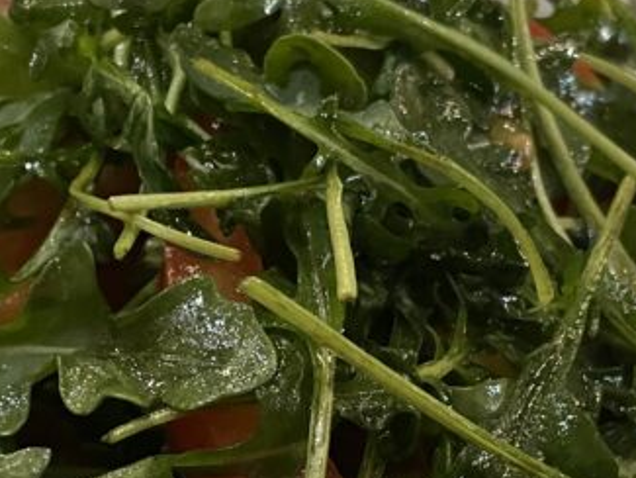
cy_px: 458
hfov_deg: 23.8
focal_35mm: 82
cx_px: 280
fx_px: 1507
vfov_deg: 17.6
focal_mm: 4.2
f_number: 1.6
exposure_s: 1/25
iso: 640
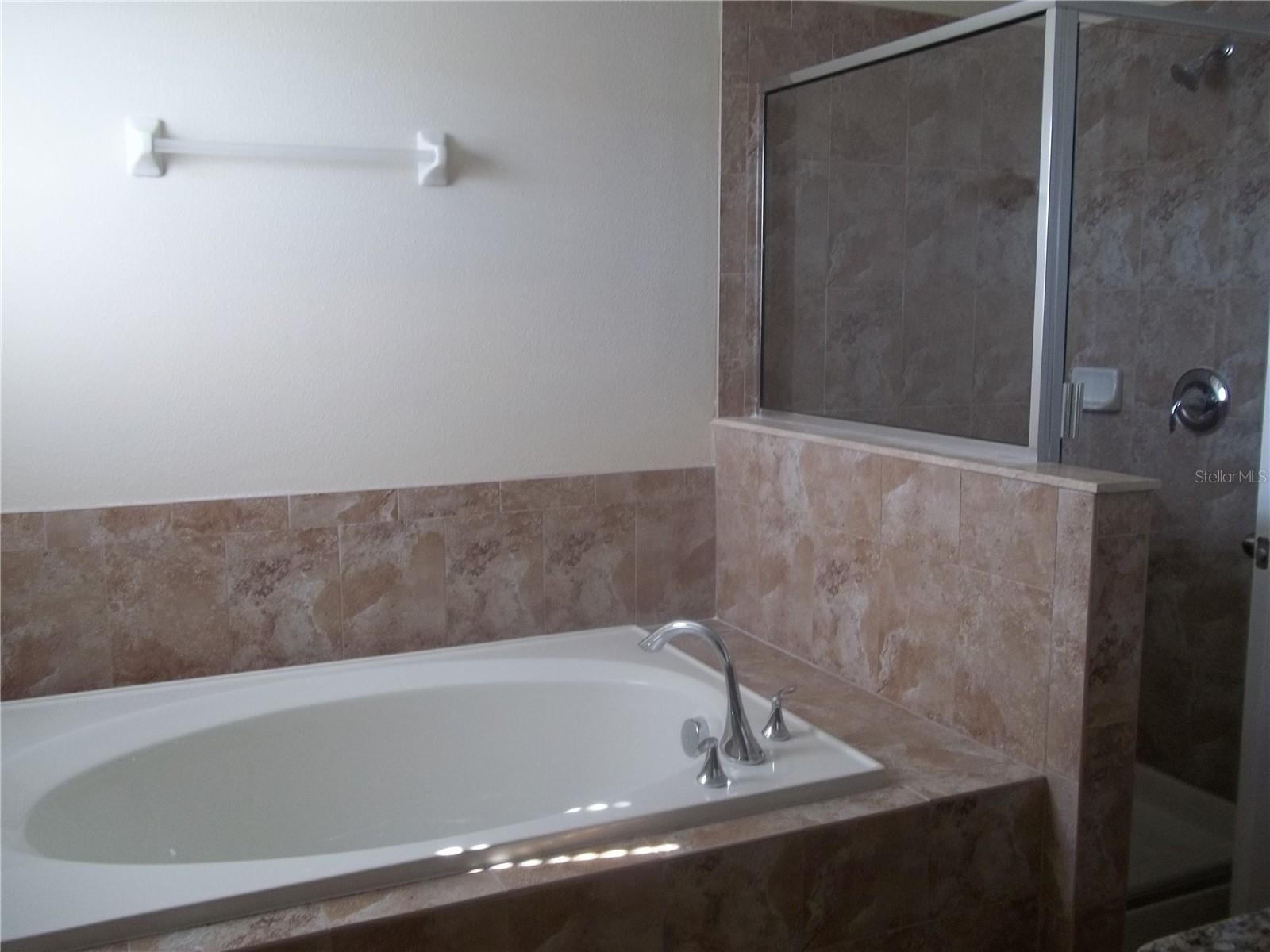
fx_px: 1174
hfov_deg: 56.8
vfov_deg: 44.2
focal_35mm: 32
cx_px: 635
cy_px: 476
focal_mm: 5.7
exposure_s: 1/30
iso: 93
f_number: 2.9
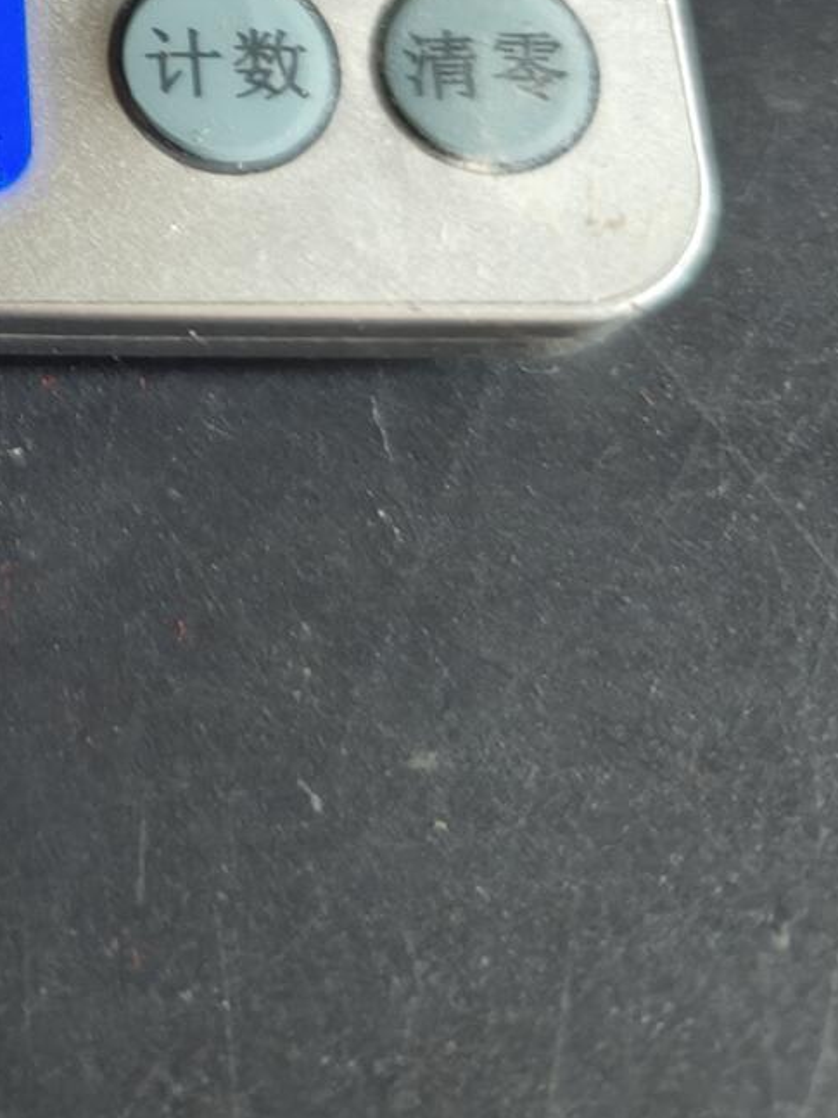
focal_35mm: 64
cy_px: -116
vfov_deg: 27.6
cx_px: -278
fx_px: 2066
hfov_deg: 20.7
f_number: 1.6
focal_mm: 6.06
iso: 800
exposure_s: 1/57.7
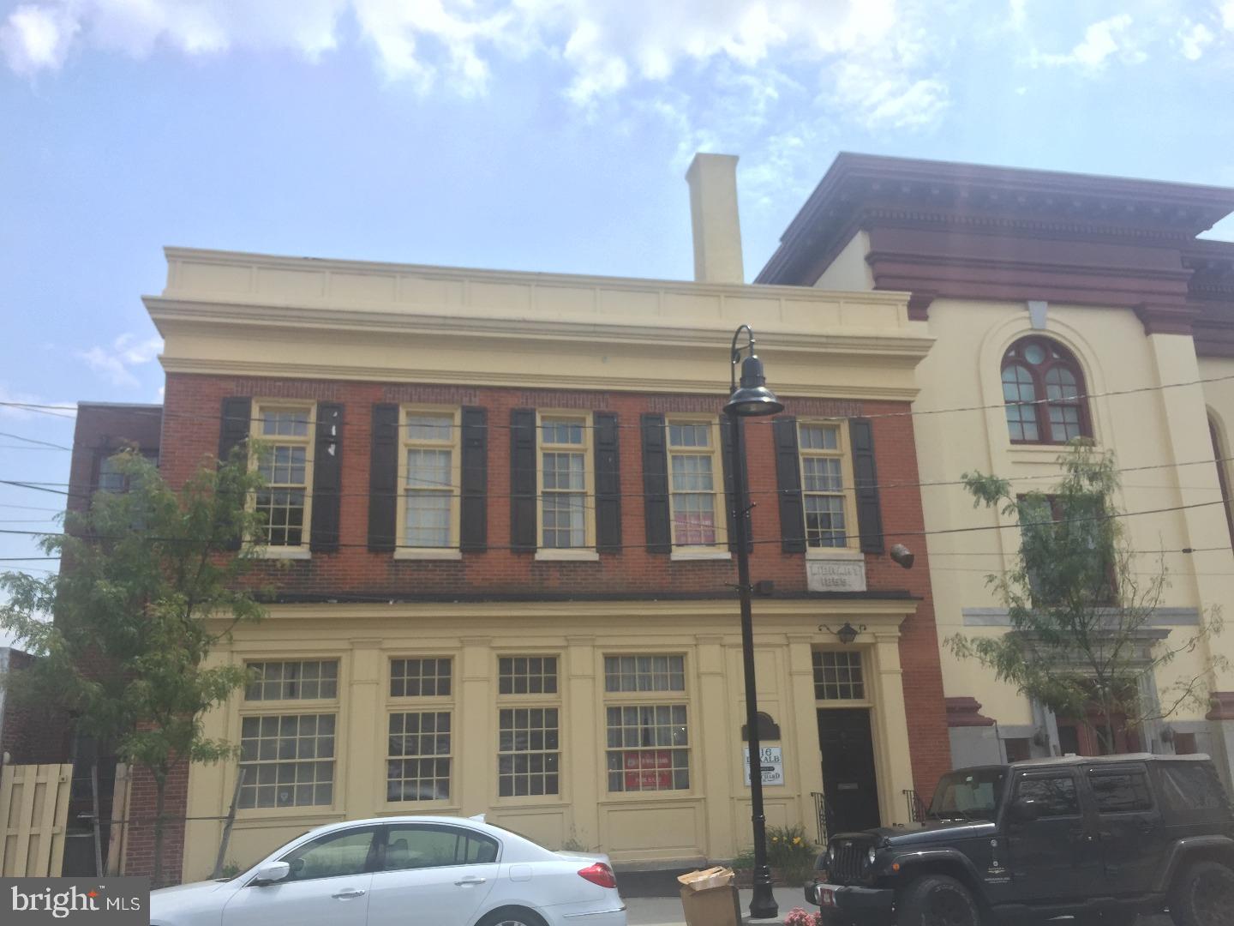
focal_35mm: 29
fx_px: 1034
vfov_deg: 48.2
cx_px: 617
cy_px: 463
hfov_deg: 61.7
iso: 32
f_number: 2.2
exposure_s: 1/1412
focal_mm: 4.15
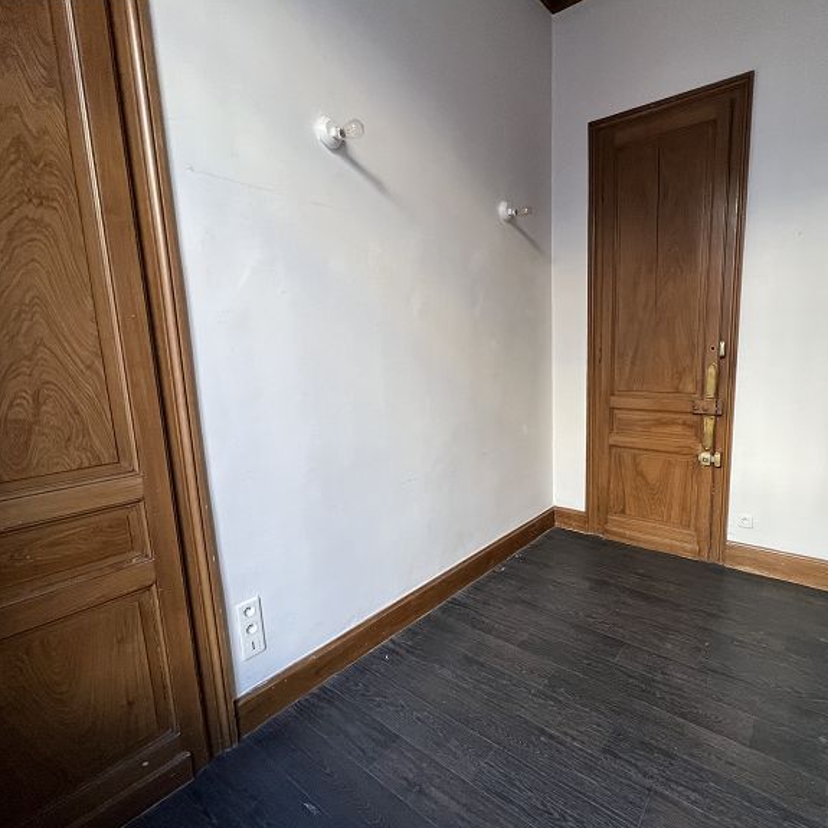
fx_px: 433
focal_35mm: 16
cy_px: 419
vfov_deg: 87.4
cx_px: 505
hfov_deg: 86.1
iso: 250
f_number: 1.8
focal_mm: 1.57
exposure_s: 1/85
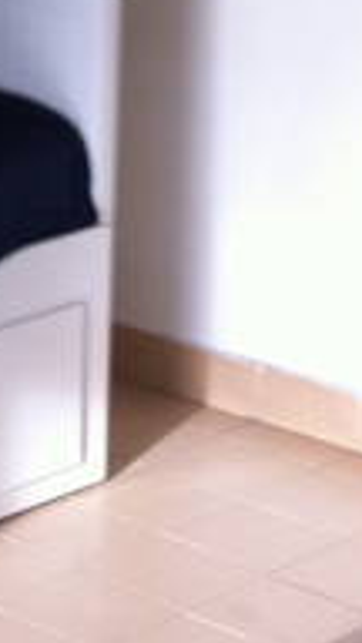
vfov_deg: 13.5
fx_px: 2679
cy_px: 7
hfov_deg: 7.3
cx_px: -469
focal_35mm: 157
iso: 80
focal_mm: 3.85
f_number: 2.8
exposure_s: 1/40
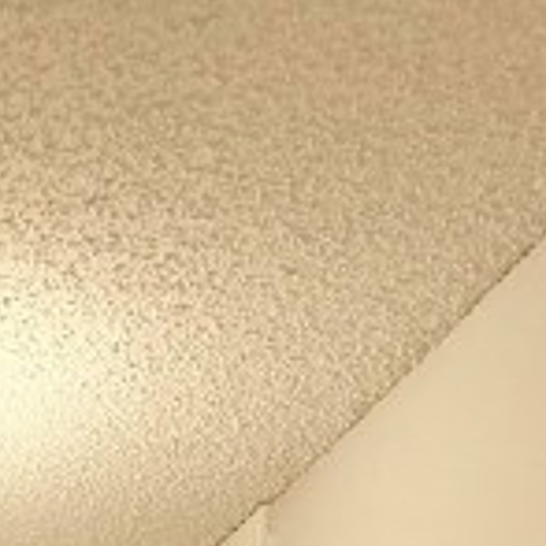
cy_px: 1330
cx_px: -253
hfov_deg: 18.1
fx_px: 1535
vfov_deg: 13.9
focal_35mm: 86
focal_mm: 2.22
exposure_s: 1/120
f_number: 2.2
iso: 200
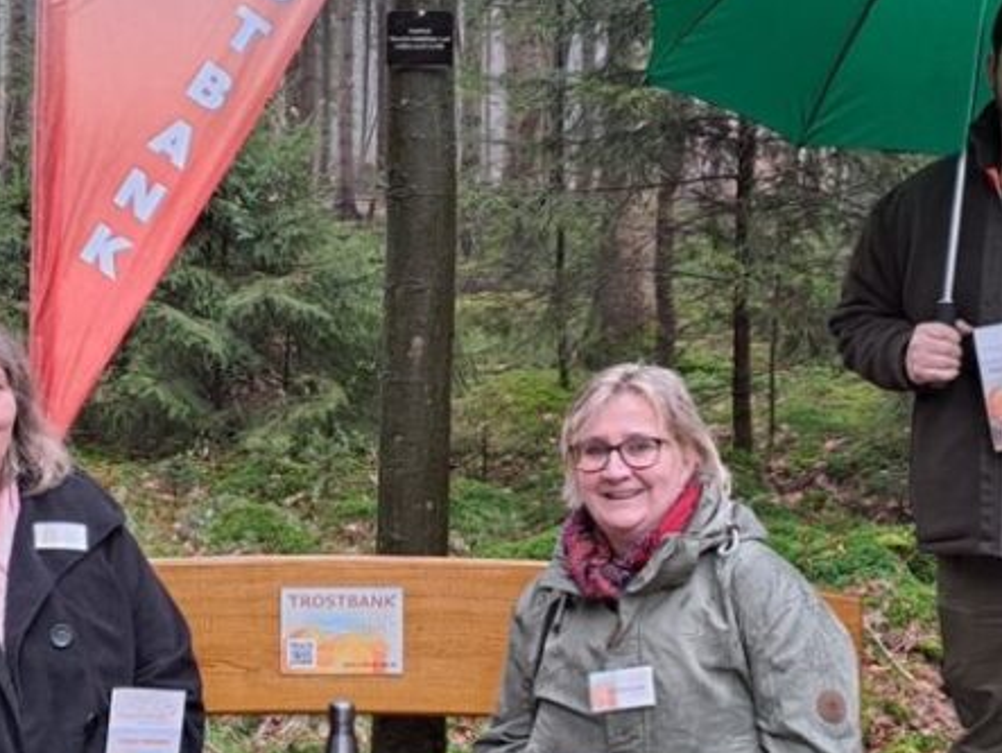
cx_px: 375
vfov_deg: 22.2
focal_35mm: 66
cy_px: 468
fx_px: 1912
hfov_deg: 29.3
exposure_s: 1/50
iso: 80
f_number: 1.8
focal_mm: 4.65
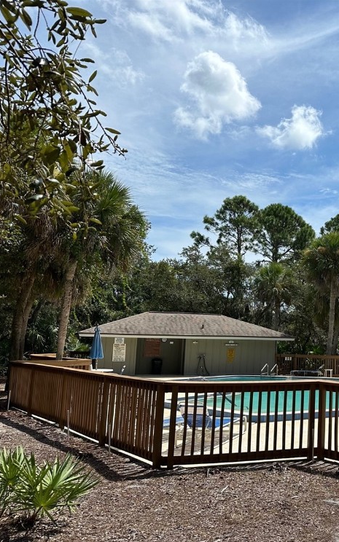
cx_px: 338
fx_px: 517
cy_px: 279
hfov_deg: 33.3
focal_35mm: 35
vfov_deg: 55.3
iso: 80
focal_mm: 6.86
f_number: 1.78
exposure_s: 1/7042
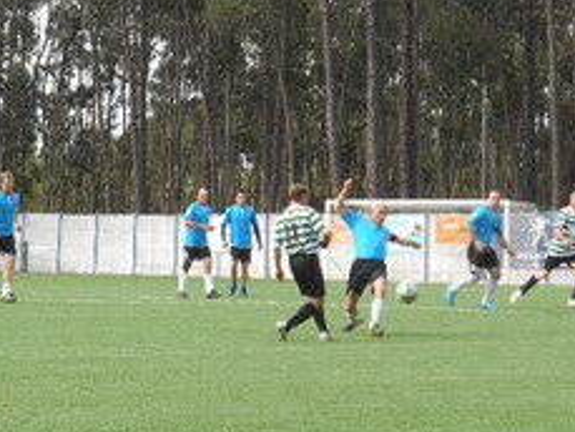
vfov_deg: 10.3
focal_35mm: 144
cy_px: 129
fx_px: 2393
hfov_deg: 13.6
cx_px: 80
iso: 80
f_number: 5.3
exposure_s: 1/100
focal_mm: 11.6
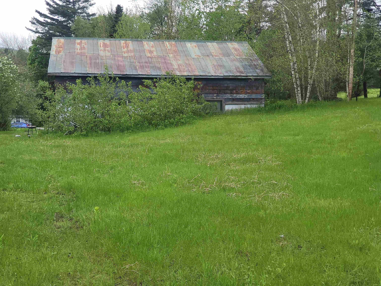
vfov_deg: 28.0
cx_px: 190
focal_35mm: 52
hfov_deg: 36.8
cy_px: 143
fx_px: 572
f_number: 2.4
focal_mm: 6
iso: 25
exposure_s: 1/138
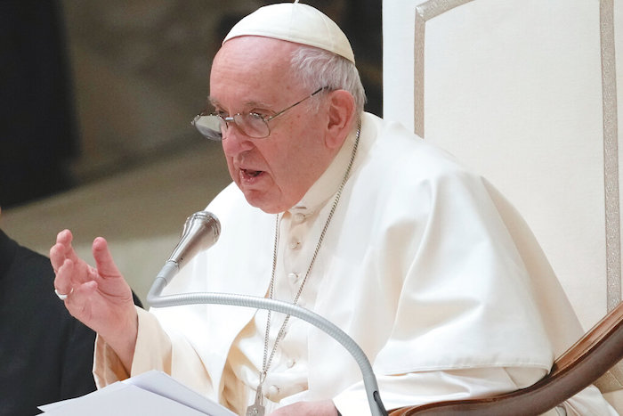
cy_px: 208
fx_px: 10385
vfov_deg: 2.3
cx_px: 312
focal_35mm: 600
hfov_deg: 3.4
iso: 4000
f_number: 6.3
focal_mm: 600
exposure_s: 1/320
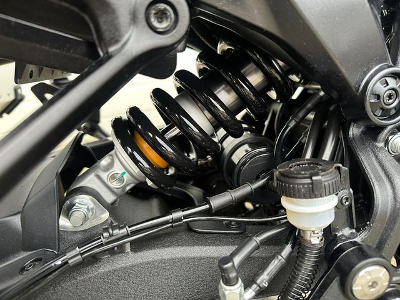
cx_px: 200
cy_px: 150
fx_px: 277
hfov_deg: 71.6
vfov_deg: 56.8
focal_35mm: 24
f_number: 1.78
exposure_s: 1/60
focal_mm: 6.86
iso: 320
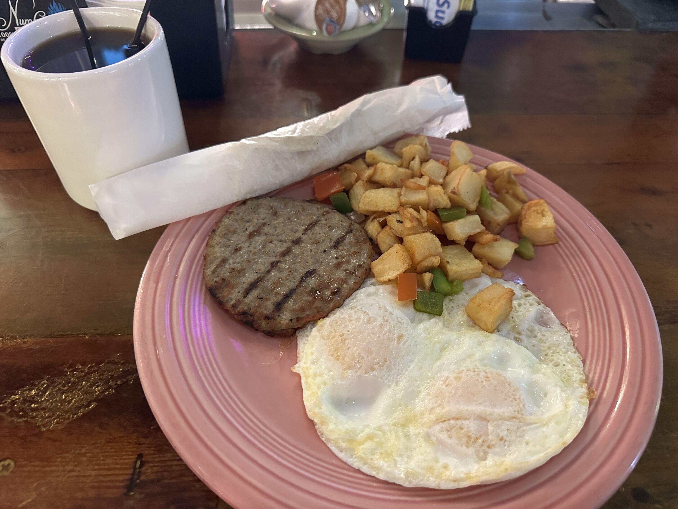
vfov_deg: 56.8
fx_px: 470
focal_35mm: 24
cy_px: 254
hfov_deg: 71.6
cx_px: 339
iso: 1000
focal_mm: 6.86
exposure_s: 1/40
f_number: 1.78
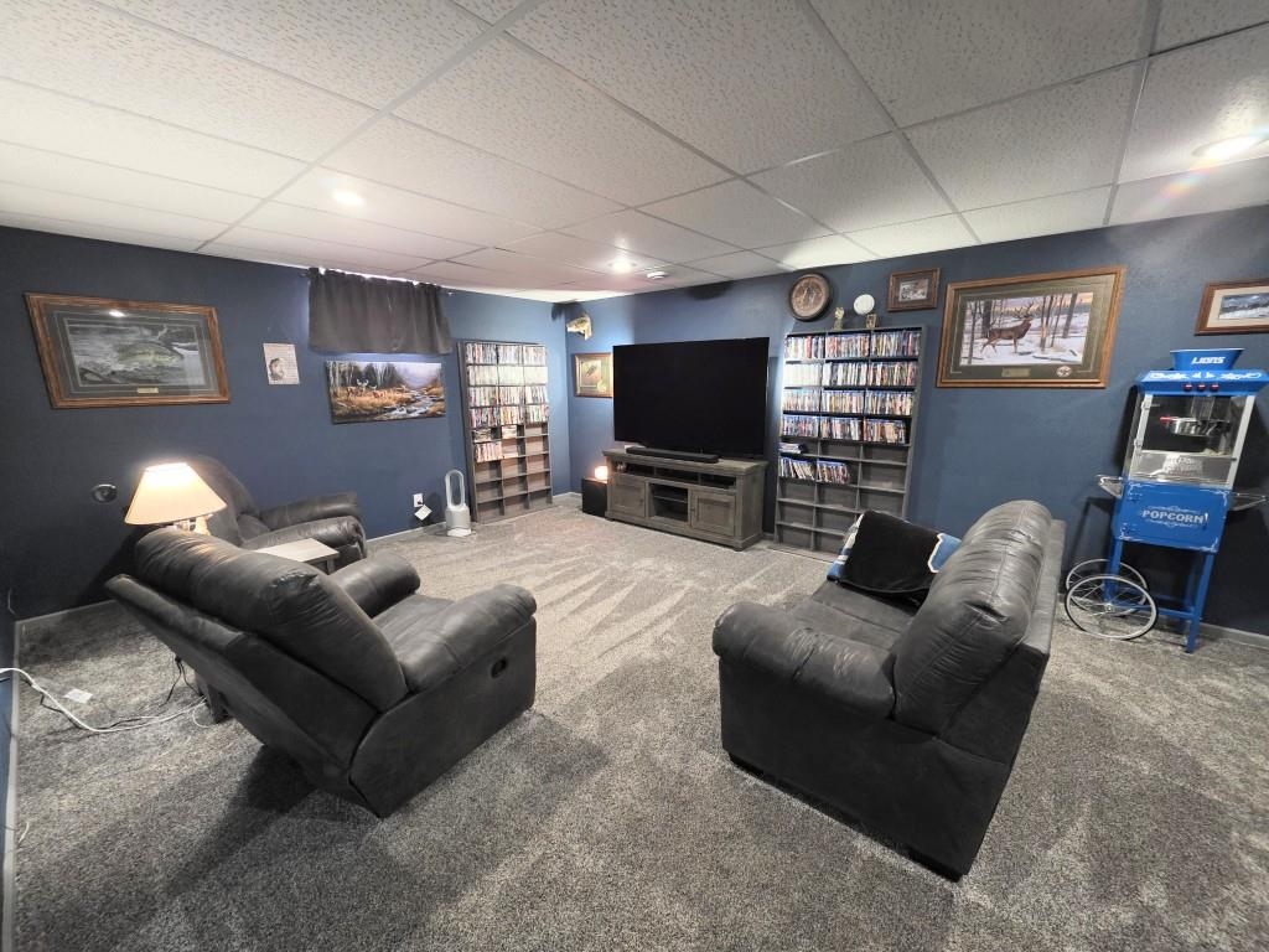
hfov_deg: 106.2
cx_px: 634
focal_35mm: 13
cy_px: 476
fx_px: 477
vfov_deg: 89.9
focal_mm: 2.2
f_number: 1.9
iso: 800
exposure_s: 1/41.6
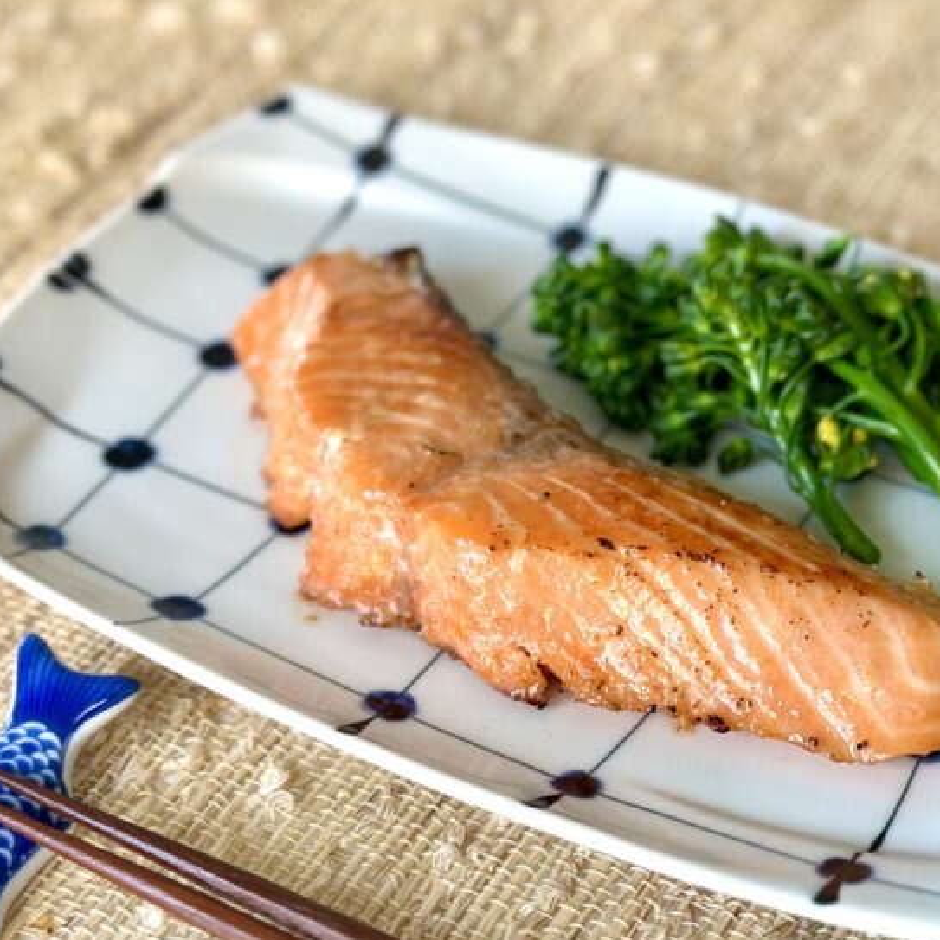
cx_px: 594
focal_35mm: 60
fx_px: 1843
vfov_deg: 28.6
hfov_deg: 28.5
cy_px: 493
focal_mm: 6.86
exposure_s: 1/62
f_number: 1.78
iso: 125
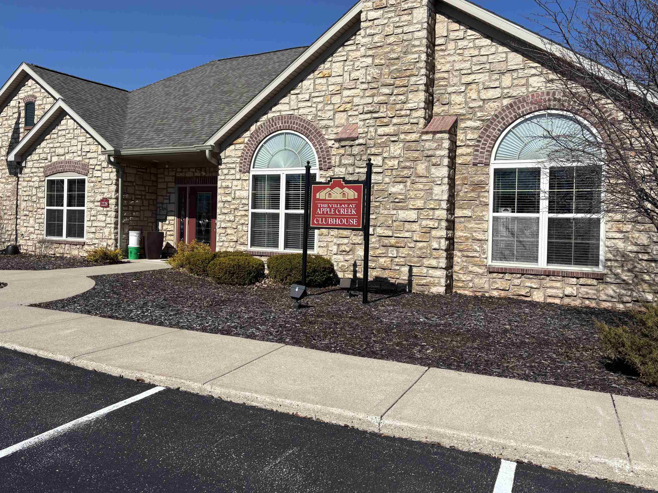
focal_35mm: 30
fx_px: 570
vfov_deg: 46.7
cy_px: 223
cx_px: 294
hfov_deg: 59.8
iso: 50
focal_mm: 5.96
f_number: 1.6
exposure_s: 1/5952
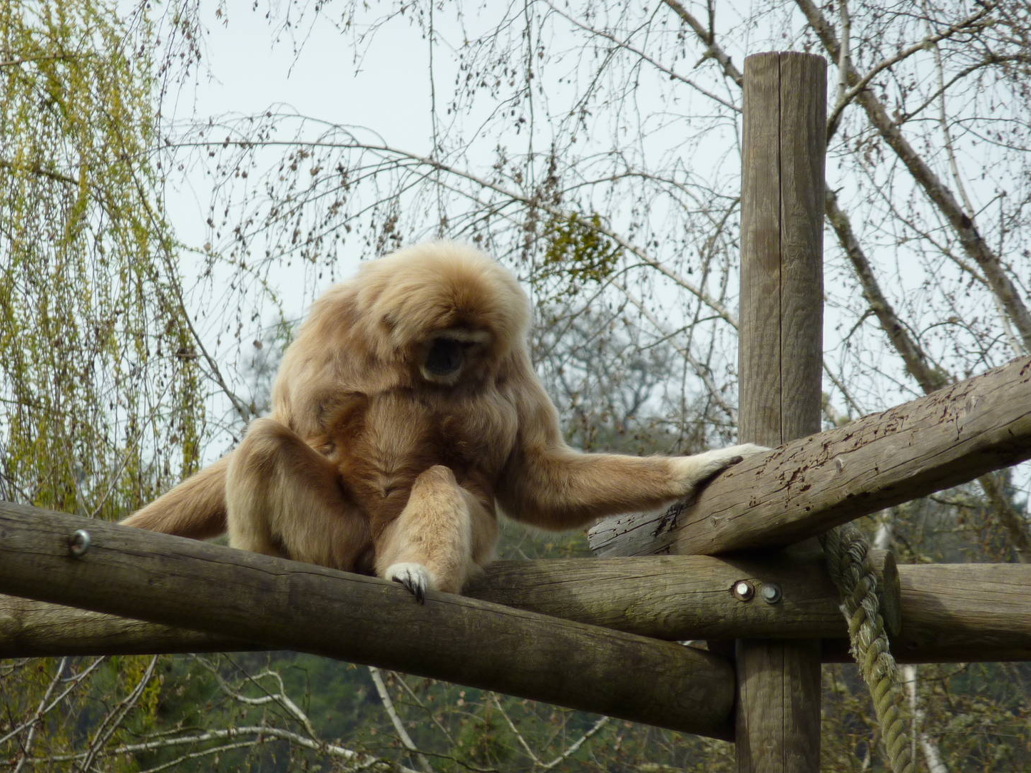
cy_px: 389
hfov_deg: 6.0
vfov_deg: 4.5
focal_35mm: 332
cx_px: 476
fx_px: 9887
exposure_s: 1/500
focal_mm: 49.2
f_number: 4.9
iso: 125
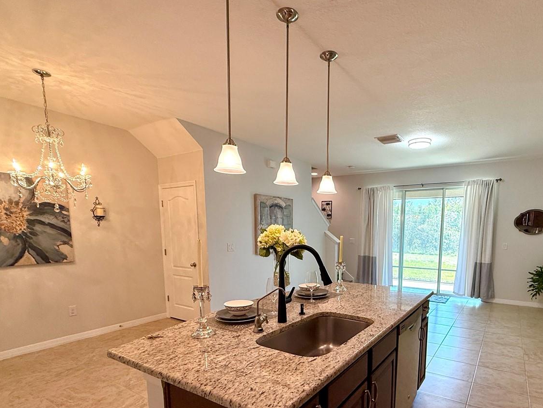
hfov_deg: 80.8
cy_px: 273
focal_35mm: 20
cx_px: 325
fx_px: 314
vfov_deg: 64.2
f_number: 2.2
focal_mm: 2.22
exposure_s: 1/120
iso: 160
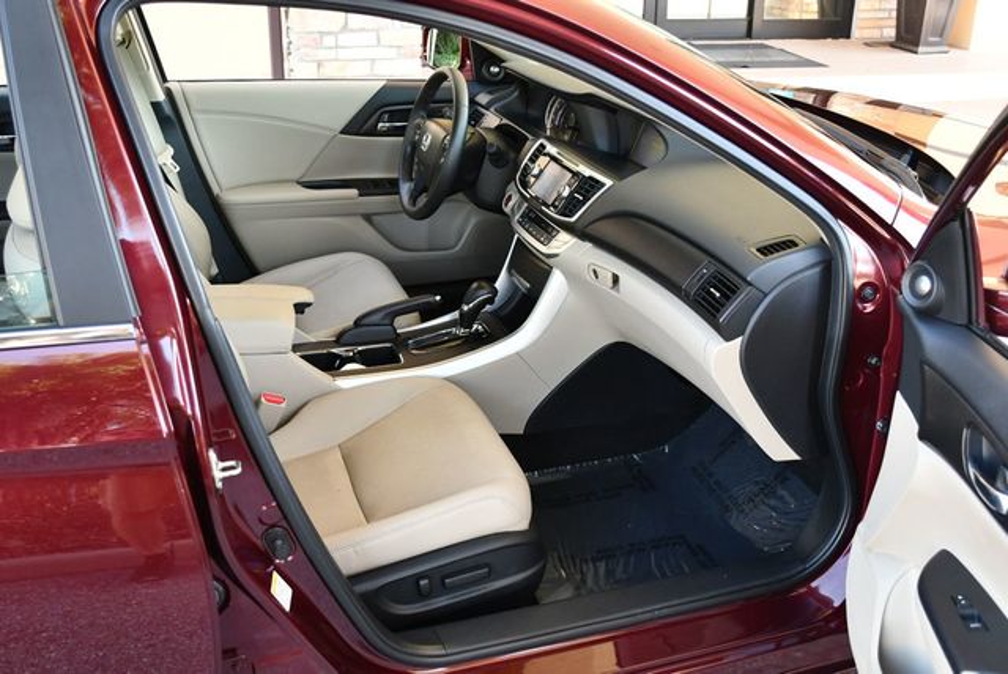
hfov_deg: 53.1
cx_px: 504
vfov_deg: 36.9
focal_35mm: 36
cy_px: 337
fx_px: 1009
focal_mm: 18
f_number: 3.5
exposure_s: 1/250
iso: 720
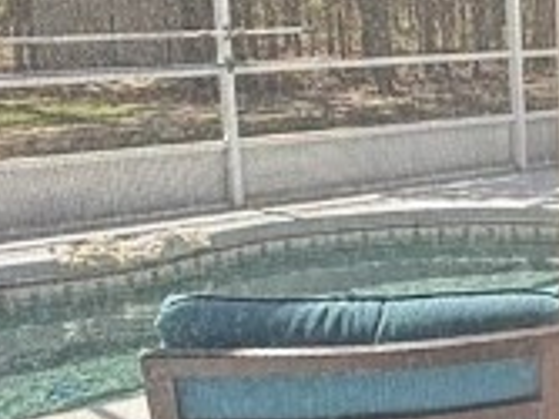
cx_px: 803
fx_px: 1388
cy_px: 178
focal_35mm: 86
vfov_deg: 17.1
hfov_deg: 20.1
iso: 50
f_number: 2.2
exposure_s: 1/104
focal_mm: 2.22
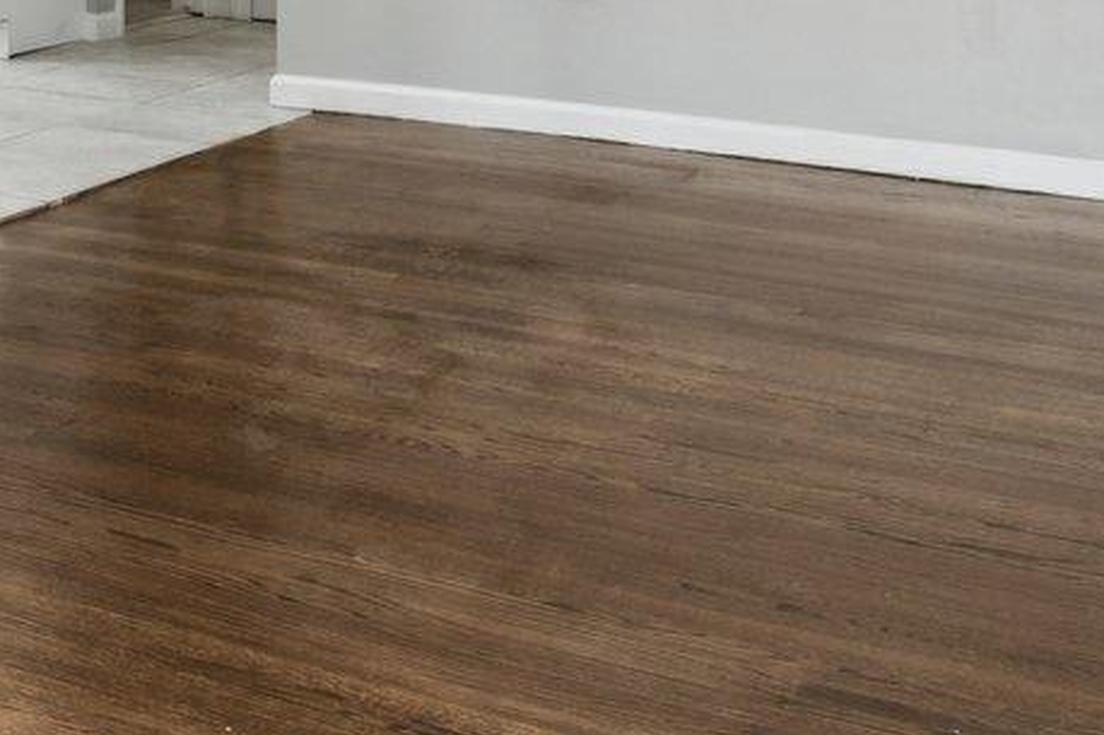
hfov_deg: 22.9
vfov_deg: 16.7
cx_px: -427
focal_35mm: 76
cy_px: -290
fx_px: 2330
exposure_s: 1/15
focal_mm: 17
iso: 125
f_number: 8
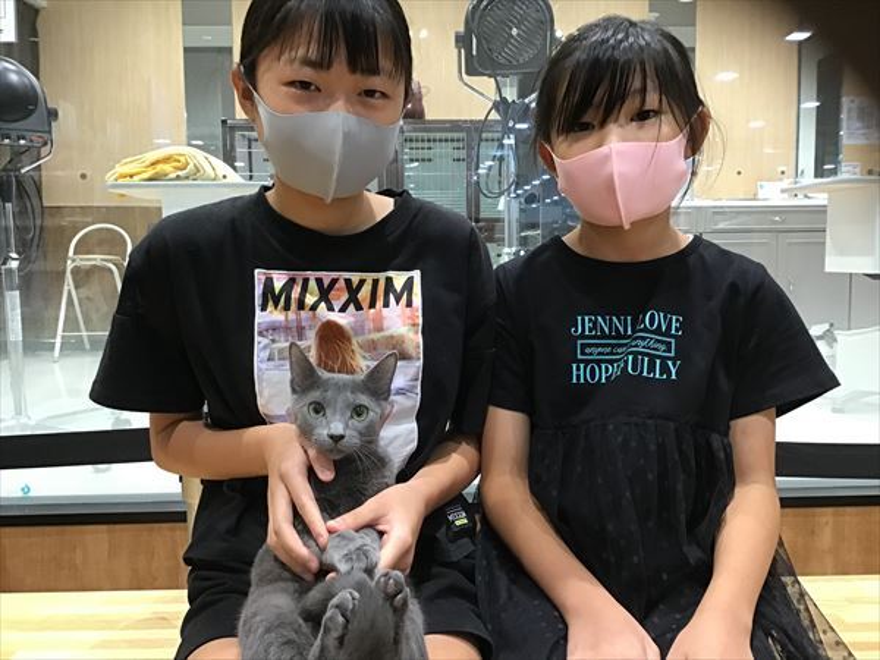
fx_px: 788
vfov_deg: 45.4
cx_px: 440
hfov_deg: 58.4
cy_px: 330
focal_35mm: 31
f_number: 2.4
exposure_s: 1/30
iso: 125
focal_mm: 3.3
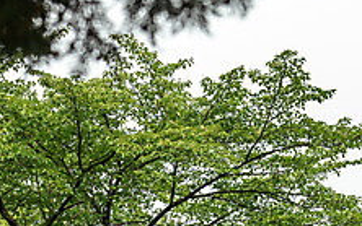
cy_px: 307
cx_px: -86
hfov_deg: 16.4
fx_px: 1194
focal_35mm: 121
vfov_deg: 10.6
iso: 400
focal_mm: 44
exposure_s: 1/500
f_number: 6.3
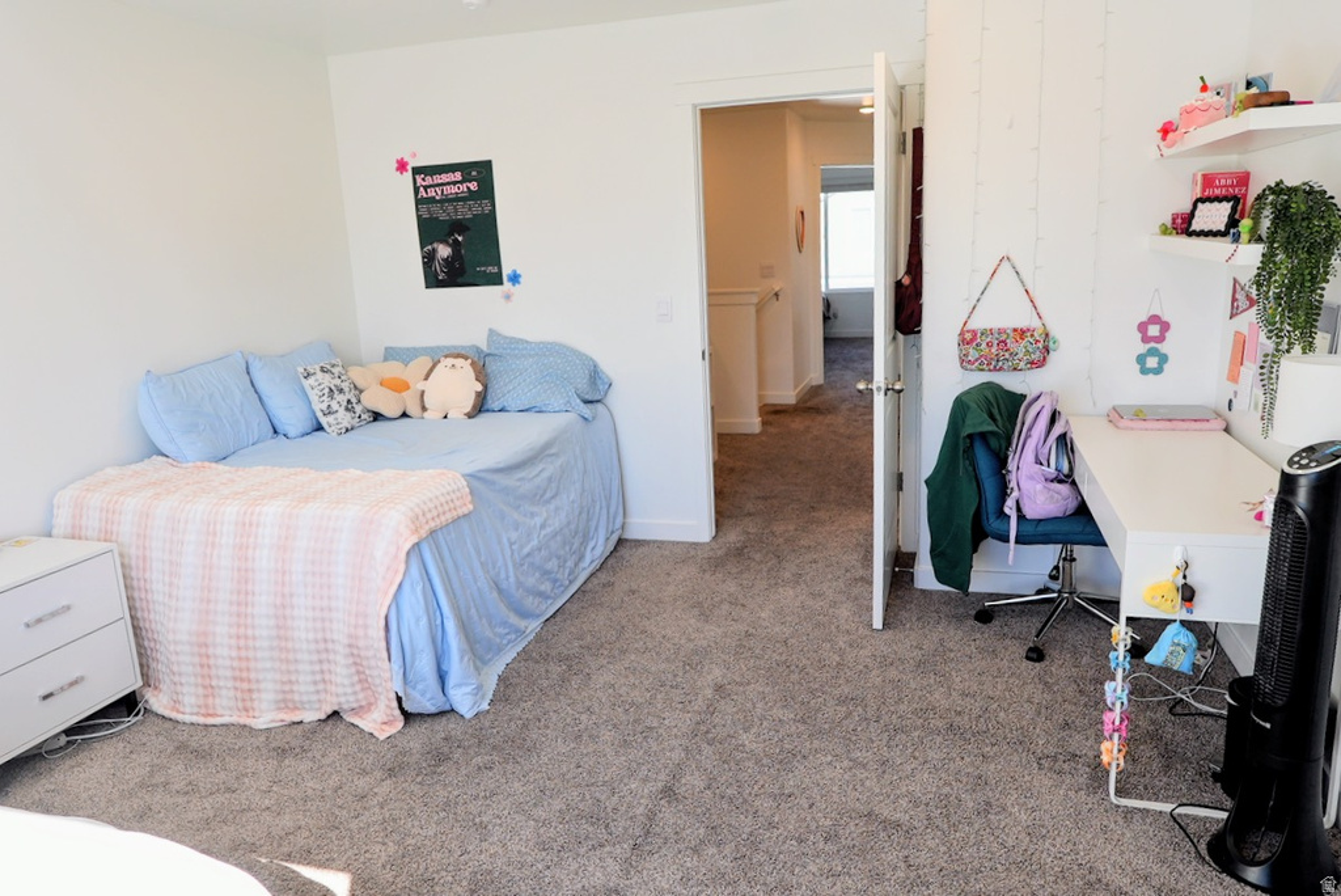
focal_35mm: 22
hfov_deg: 78.5
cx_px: 670
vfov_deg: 57.3
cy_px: 448
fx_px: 820
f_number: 4
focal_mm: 15
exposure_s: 1/160
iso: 160
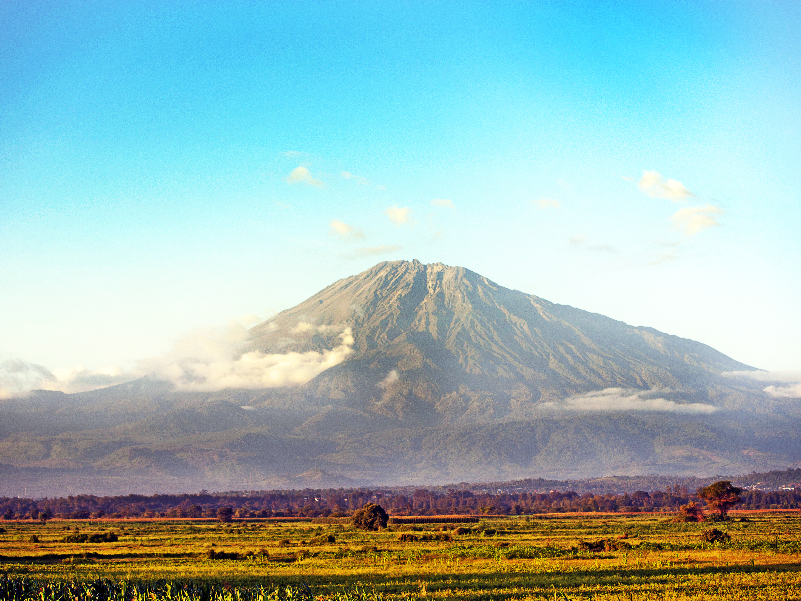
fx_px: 1759
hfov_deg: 25.7
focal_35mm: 76
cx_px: 382
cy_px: 301
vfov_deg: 19.4
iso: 200
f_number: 4
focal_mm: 70
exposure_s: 1/500
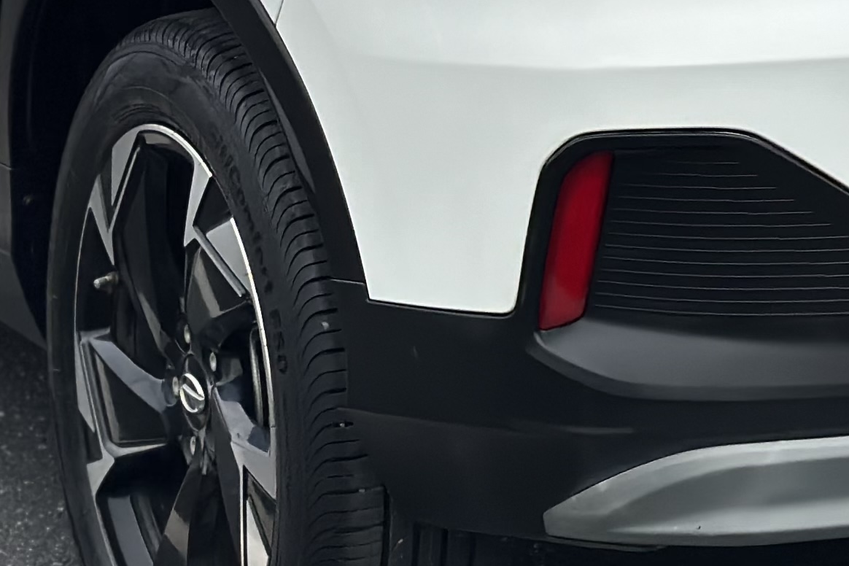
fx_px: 4080
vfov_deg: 7.8
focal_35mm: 173
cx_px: 747
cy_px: -244
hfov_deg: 11.8
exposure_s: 1/4016
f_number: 1.78
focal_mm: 6.86
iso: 80
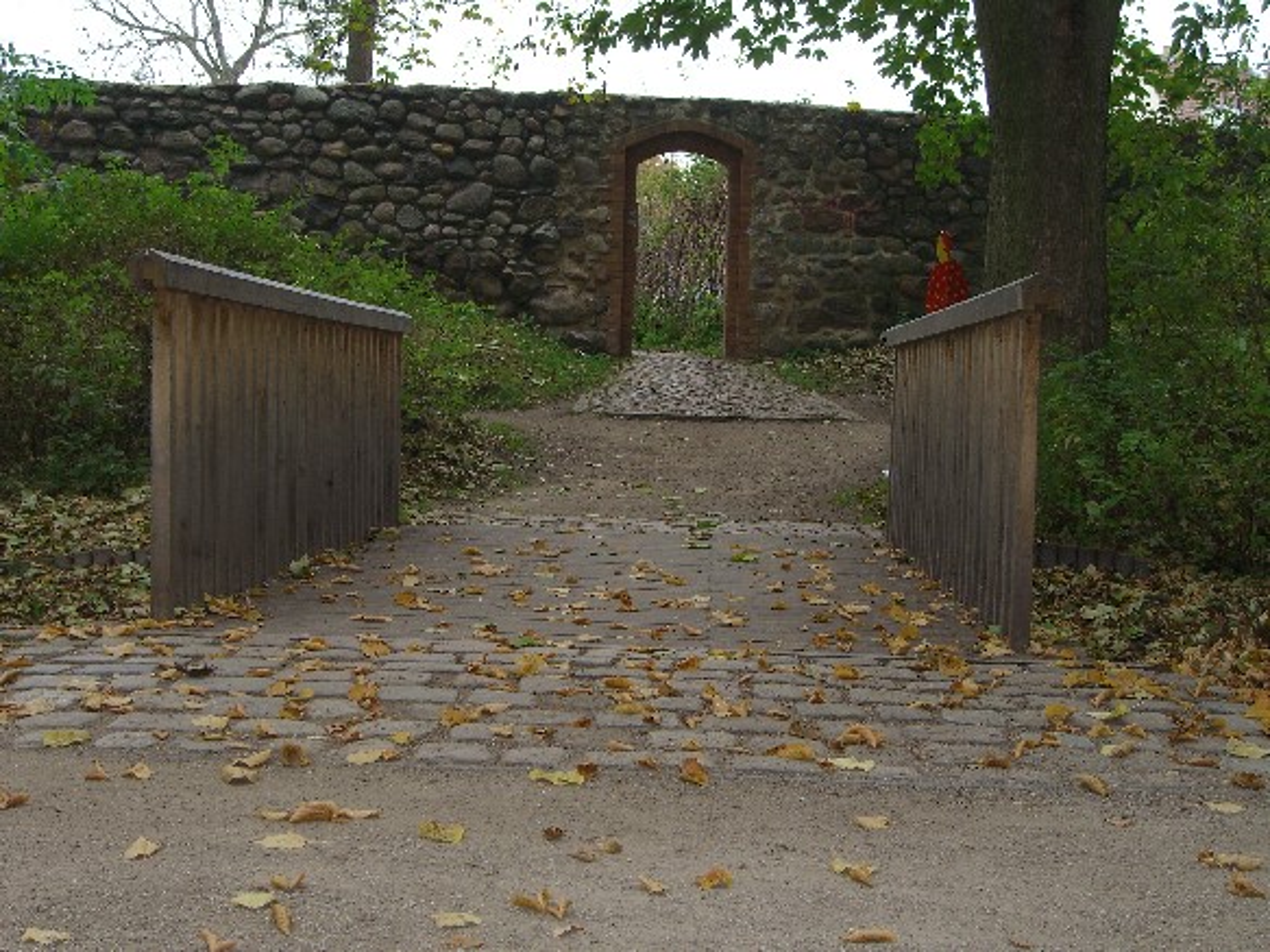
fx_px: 2091
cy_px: 476
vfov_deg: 25.7
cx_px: 635
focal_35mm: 57
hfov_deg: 33.8
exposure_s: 1/60
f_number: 3.6
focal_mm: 11.8
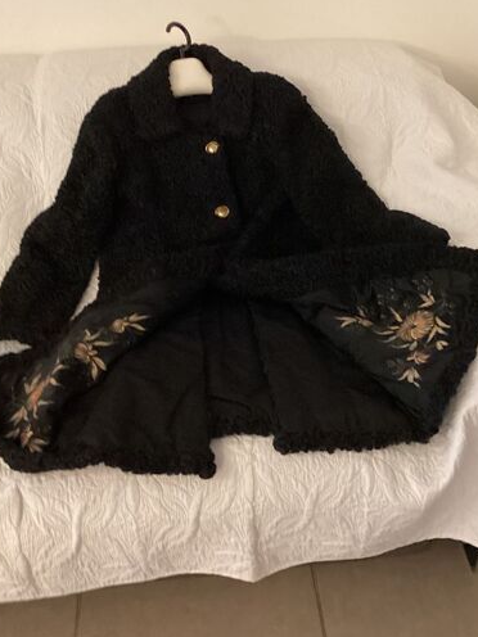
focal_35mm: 40
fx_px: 736
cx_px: 248
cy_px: 259
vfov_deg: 46.6
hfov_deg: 36.0
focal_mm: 3.3
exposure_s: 1/30
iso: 500
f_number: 2.4
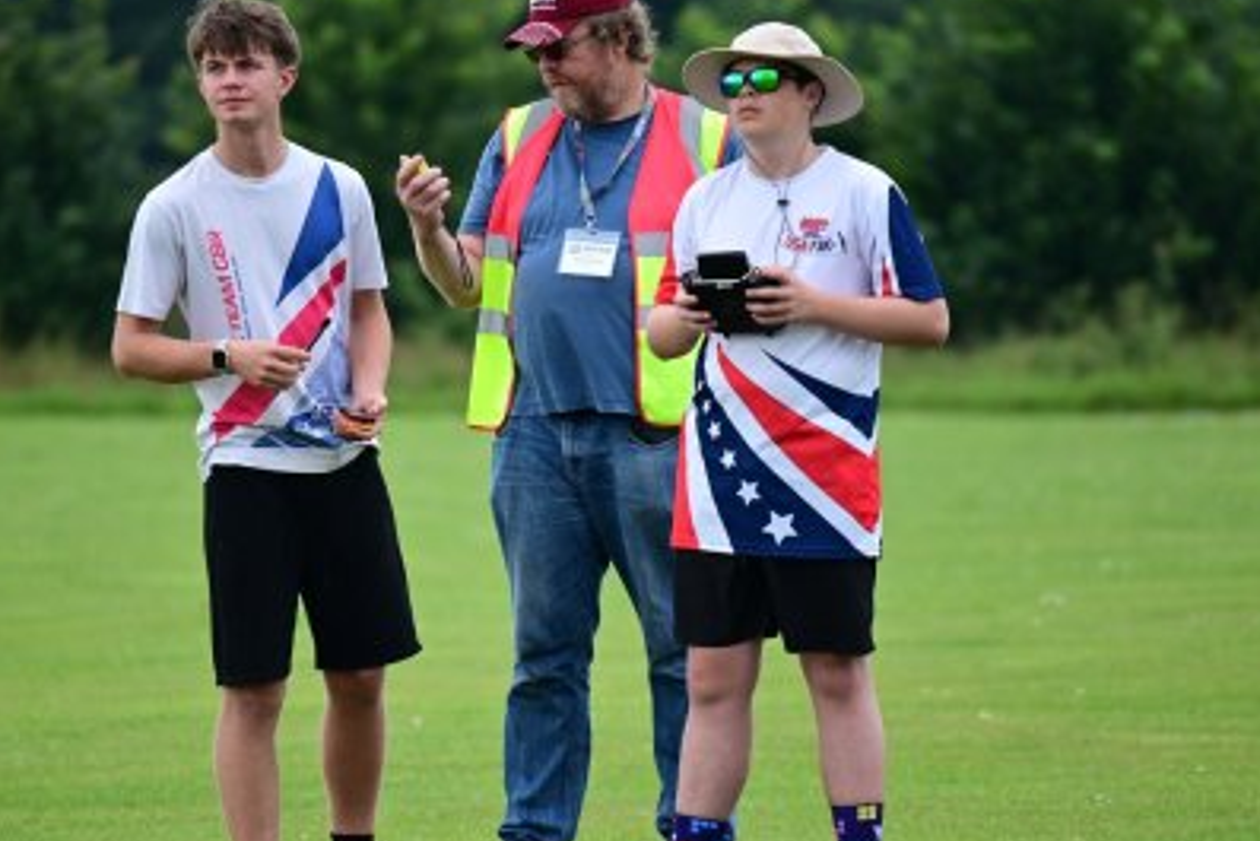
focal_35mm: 501
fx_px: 17540
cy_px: 428
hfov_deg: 4.1
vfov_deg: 2.7
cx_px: 554
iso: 1000
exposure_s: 1/1600
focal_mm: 400
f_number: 6.3
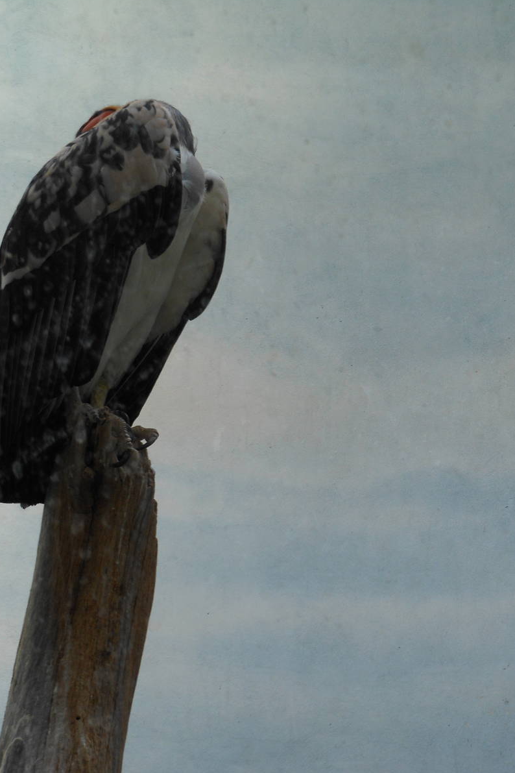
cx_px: 431
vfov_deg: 23.1
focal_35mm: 88
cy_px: 385
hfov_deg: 15.4
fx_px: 1888
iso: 100
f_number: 5
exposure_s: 1/30
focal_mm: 11.2
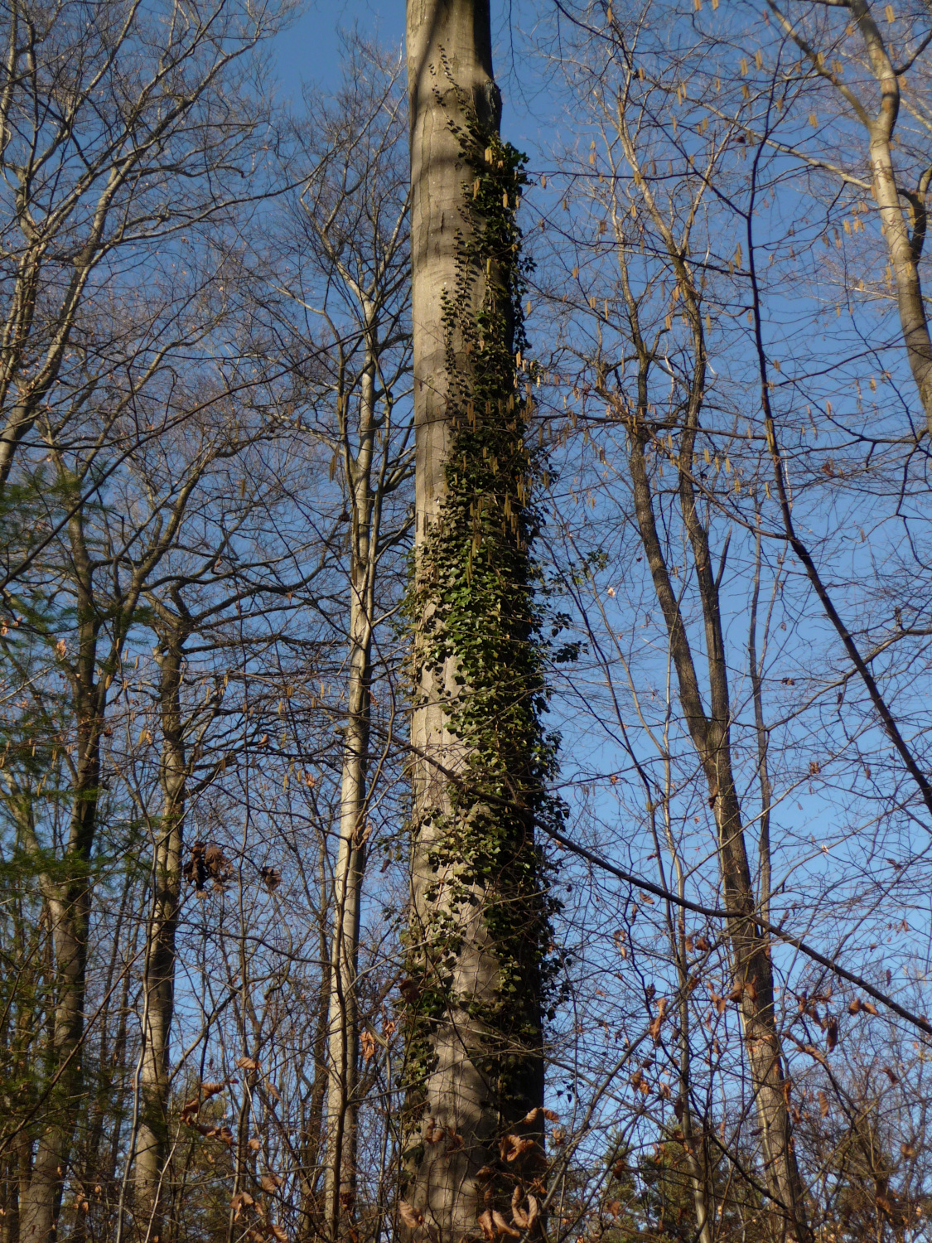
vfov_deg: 38.2
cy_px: 622
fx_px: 1795
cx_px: 466
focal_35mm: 50
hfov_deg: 29.1
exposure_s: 1/400
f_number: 4.2
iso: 100
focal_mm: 8.5
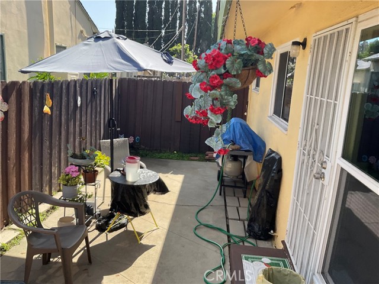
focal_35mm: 29
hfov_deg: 61.7
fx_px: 318
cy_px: 142
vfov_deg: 48.2
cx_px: 190
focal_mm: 3
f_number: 1.8
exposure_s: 1/580
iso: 16
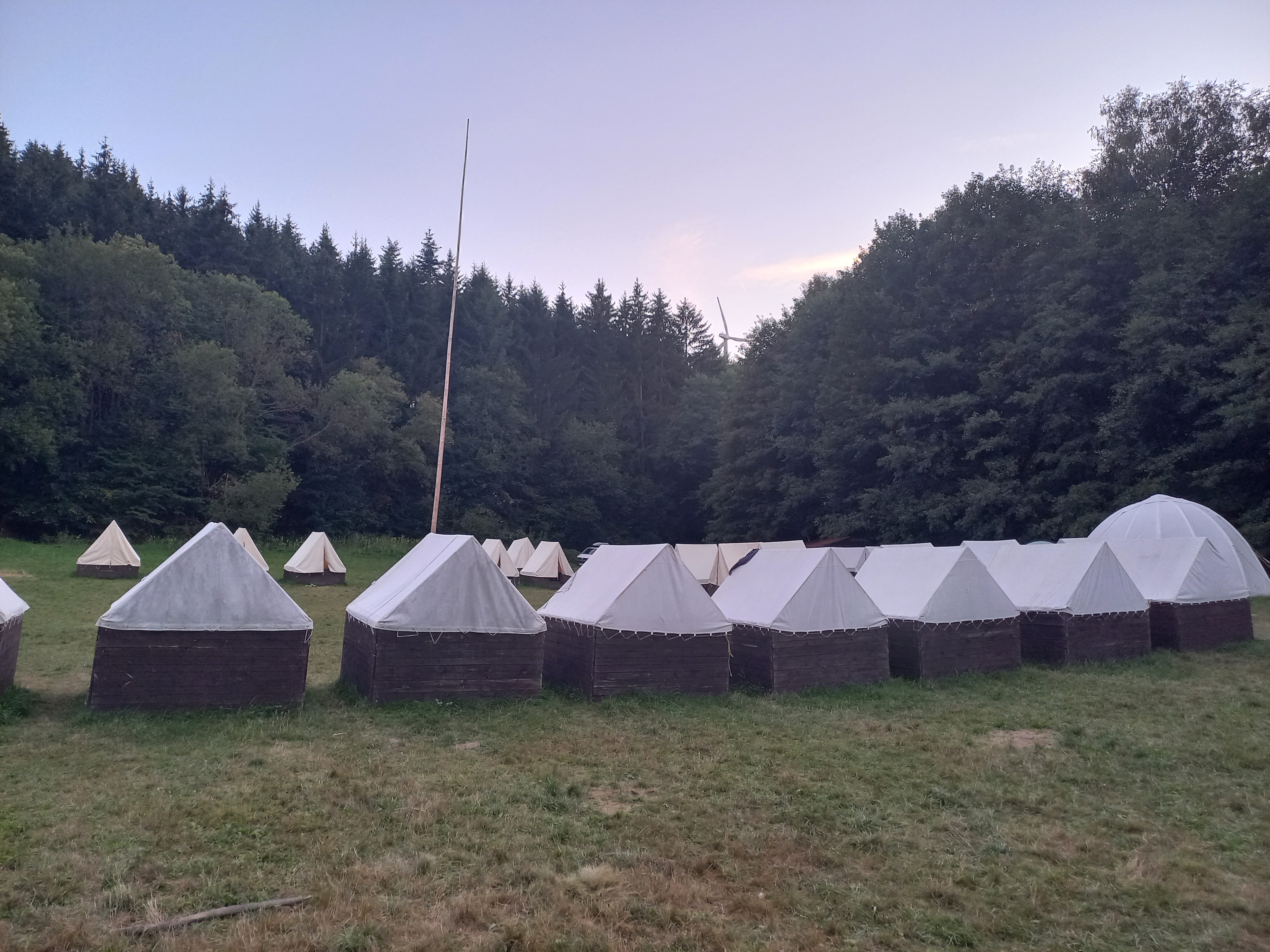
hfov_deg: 69.4
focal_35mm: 25
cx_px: 635
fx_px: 917
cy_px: 476
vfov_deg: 54.9
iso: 200
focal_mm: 4.65
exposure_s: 1/50
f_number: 1.8
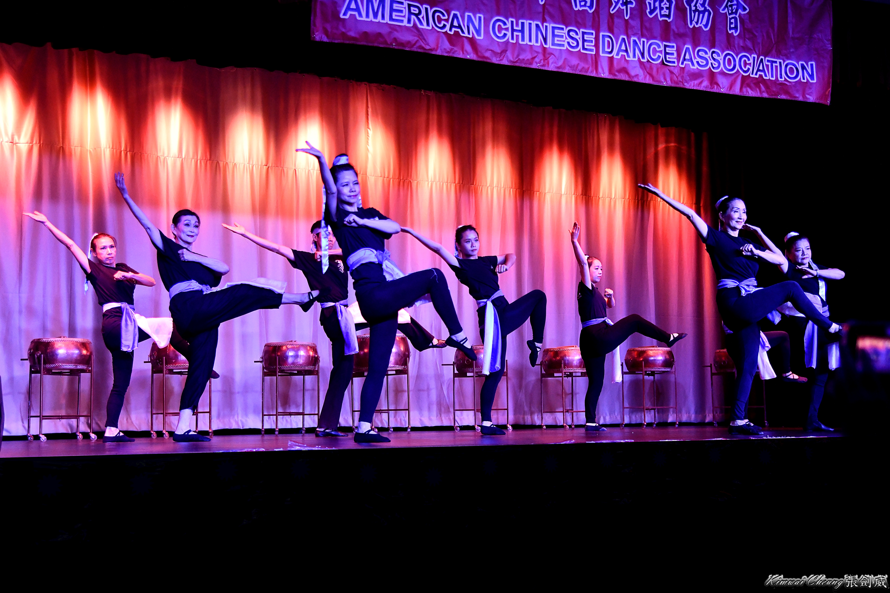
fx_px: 1236
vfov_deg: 27.0
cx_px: 445
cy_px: 296
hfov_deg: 39.6
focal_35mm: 50
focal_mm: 50
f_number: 4
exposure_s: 1/800
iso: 4000
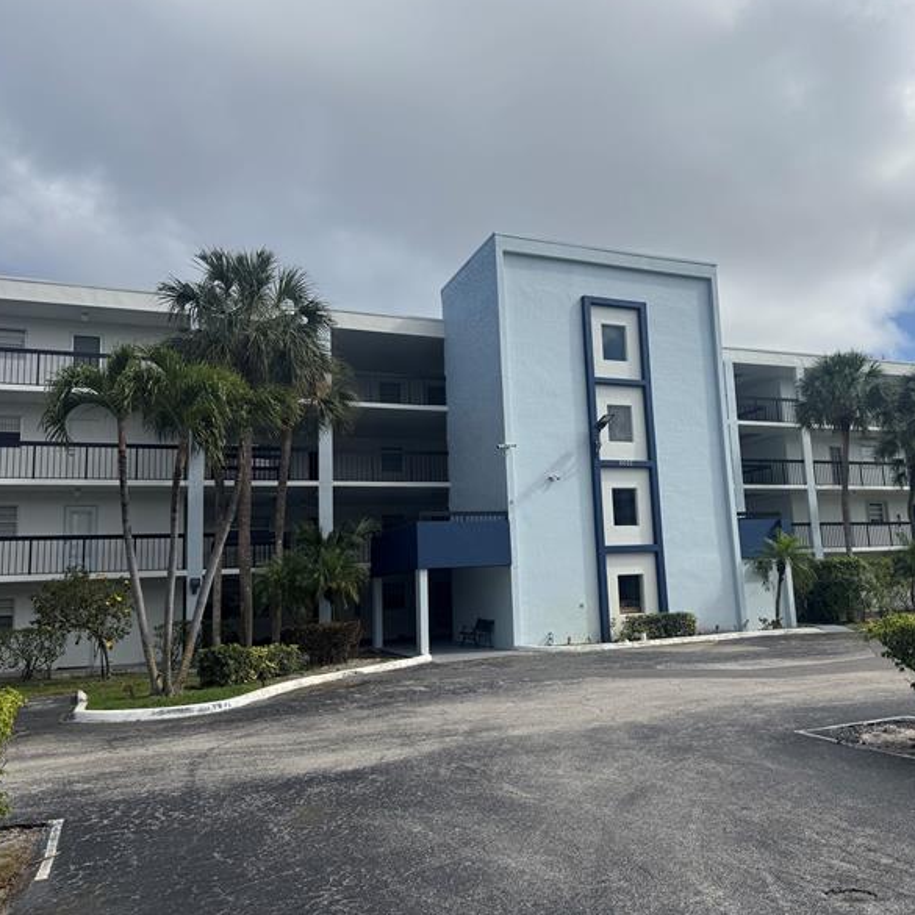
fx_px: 867
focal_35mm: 29
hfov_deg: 54.9
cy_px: 450
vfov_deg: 55.6
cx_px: 582
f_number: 1.78
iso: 80
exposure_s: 1/7092
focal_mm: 6.76
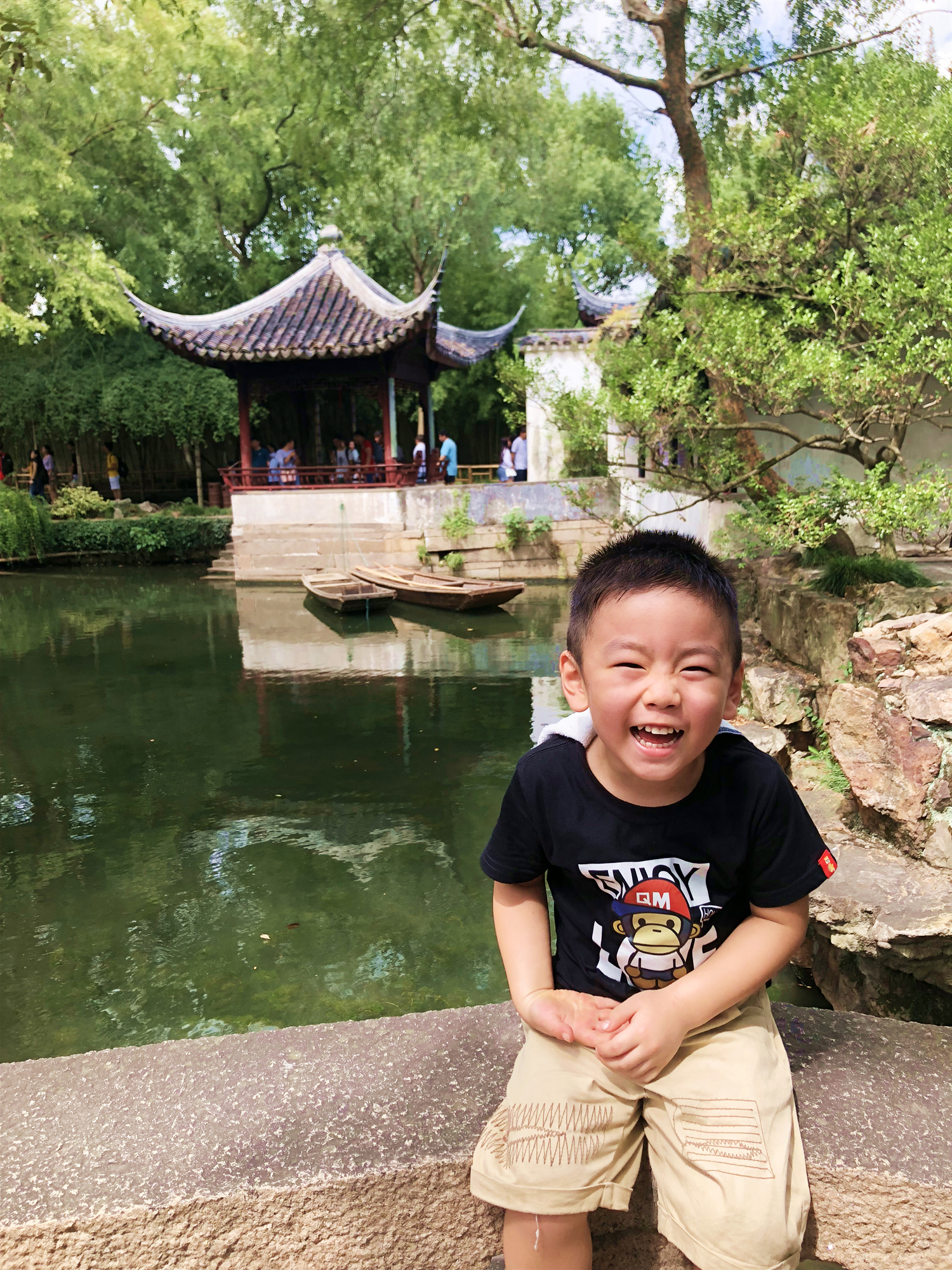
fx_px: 1027
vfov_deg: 63.4
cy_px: 635
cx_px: 476
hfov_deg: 49.7
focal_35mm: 28
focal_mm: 3.99
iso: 20
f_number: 1.8
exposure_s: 1/338
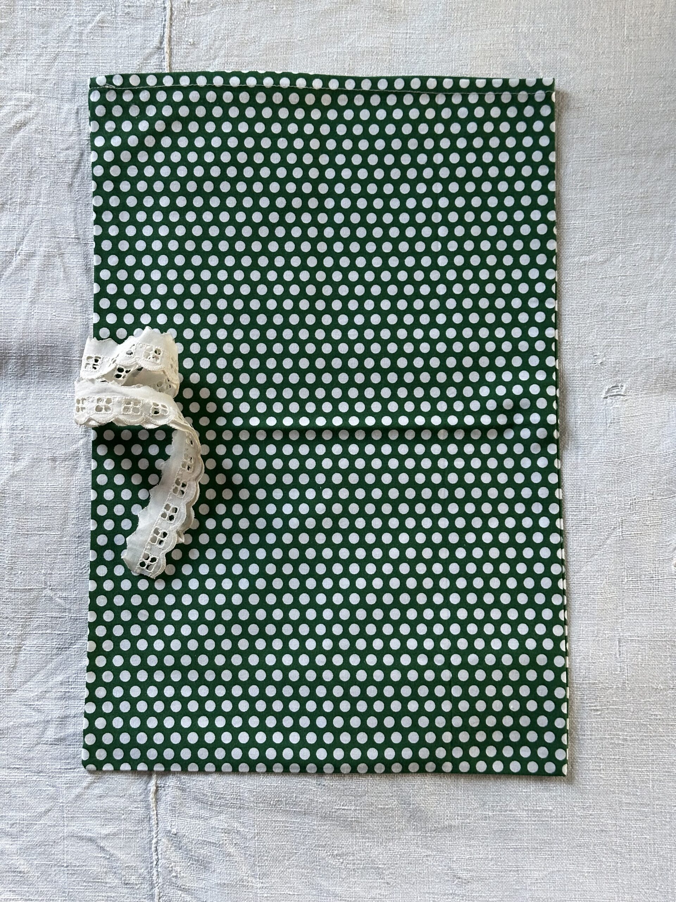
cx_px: 338
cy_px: 451
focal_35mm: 48
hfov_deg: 30.3
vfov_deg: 39.7
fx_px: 1250
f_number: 1.78
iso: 250
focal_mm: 6.86
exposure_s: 1/50
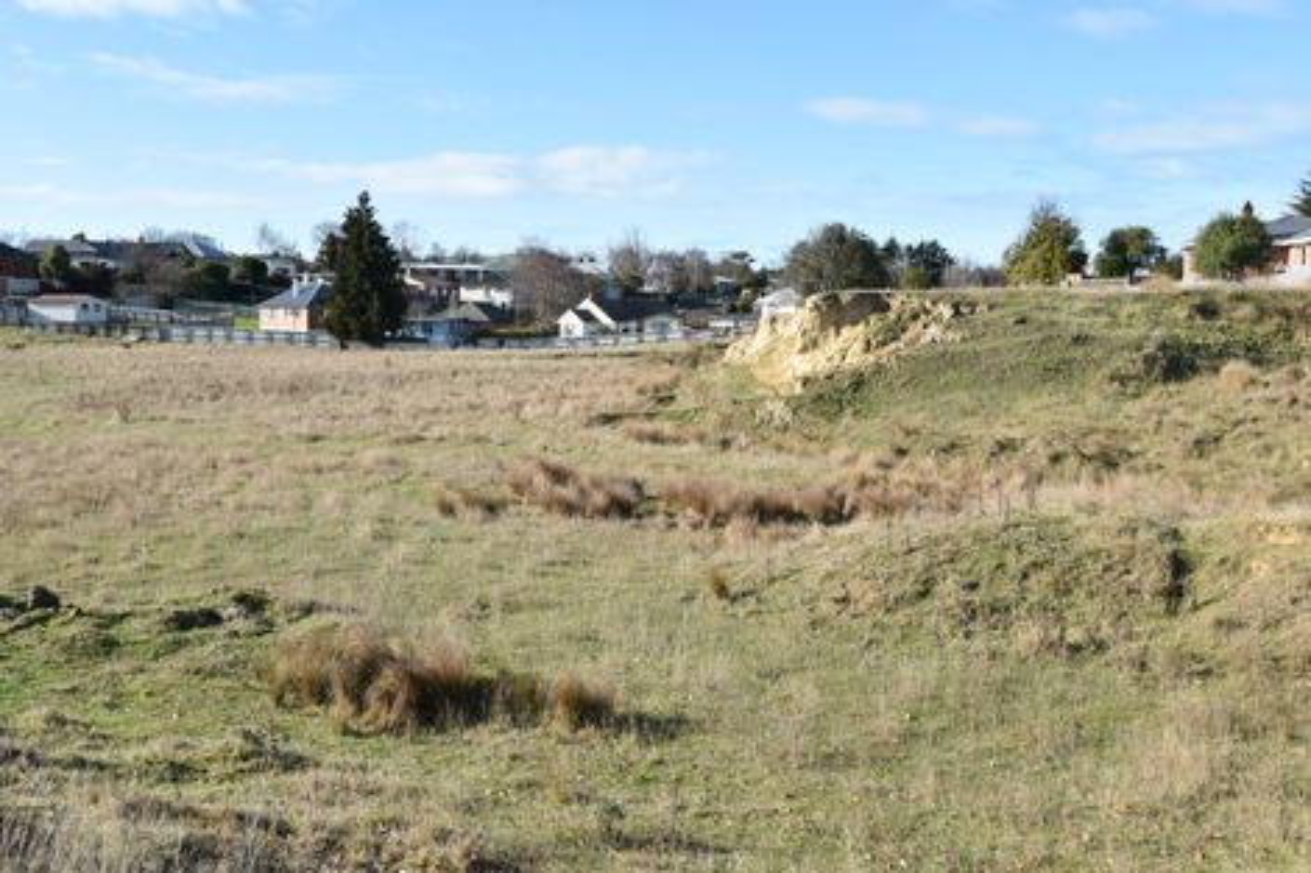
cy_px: 436
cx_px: 656
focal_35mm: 36
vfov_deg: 36.8
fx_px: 1310
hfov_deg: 53.1
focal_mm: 24
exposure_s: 1/320
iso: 200
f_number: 9
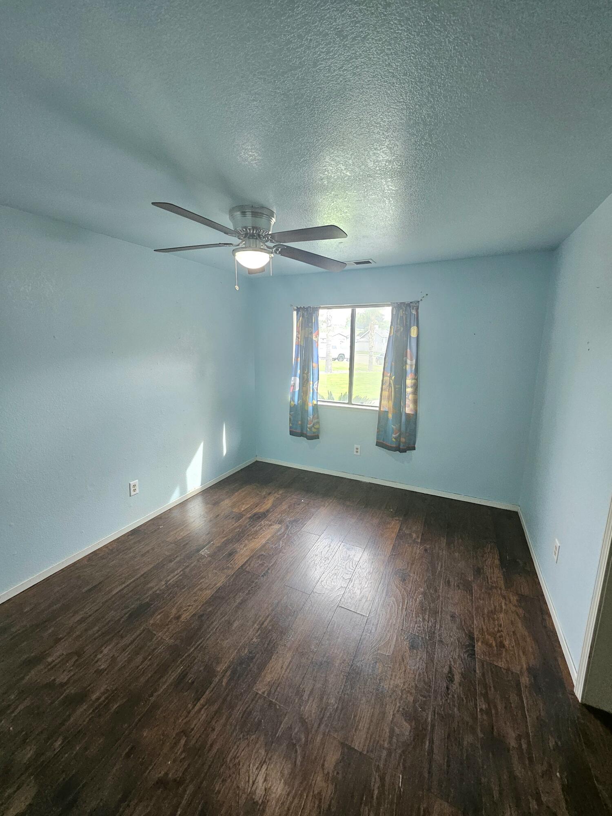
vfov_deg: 106.2
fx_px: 306
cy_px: 408
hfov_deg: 89.9
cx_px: 306
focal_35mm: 13
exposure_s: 1/60.2
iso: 250
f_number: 2.2
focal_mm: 1.74
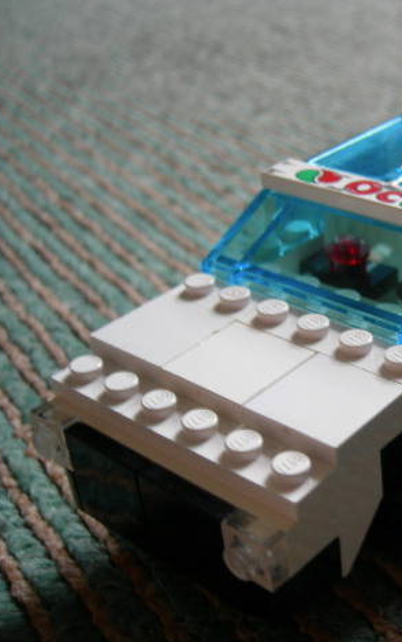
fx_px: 911
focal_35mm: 52
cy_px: 317
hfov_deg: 23.9
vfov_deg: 38.9
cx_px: 395
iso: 64
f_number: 2.7
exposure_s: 1/16.7
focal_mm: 7.5
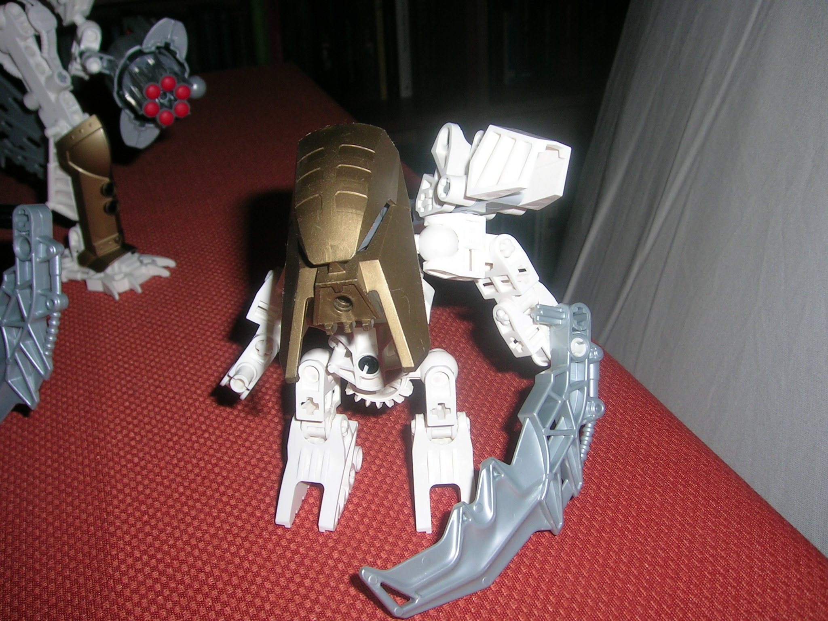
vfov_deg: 40.7
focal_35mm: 35
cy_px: 310
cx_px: 414
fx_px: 837
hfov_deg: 52.6
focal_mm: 5.4
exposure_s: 1/60.1
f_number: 4.8
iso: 50
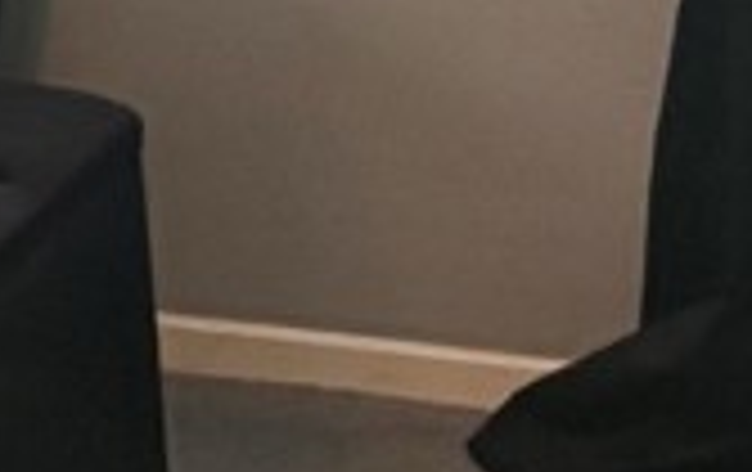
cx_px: -901
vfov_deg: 4.9
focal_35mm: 253
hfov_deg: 7.8
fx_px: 5194
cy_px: -1020
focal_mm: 5.96
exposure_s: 1/40
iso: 500
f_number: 1.6
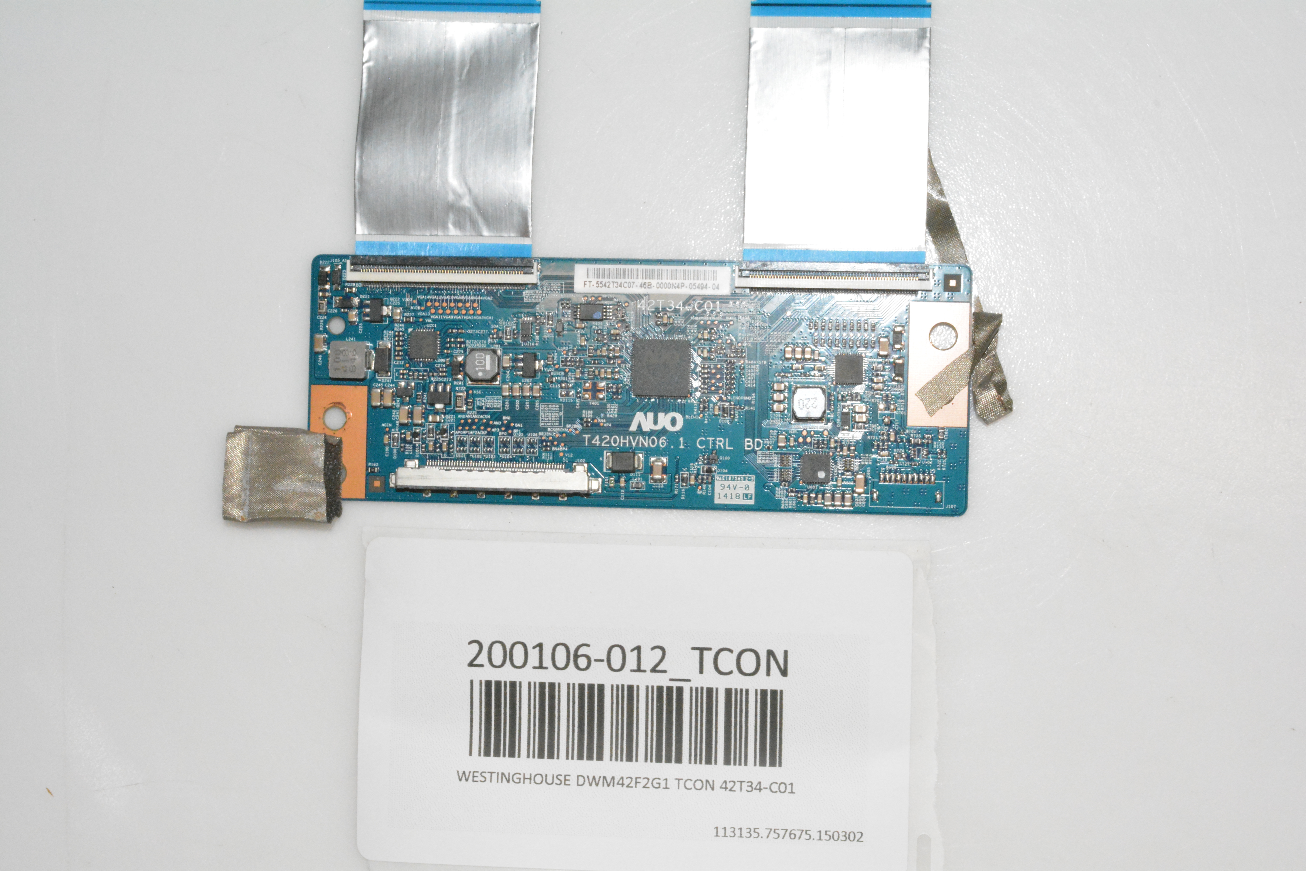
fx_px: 1959
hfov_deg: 36.9
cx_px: 653
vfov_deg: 25.1
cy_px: 436
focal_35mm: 54
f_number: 29
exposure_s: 1/200
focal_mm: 36
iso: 6400
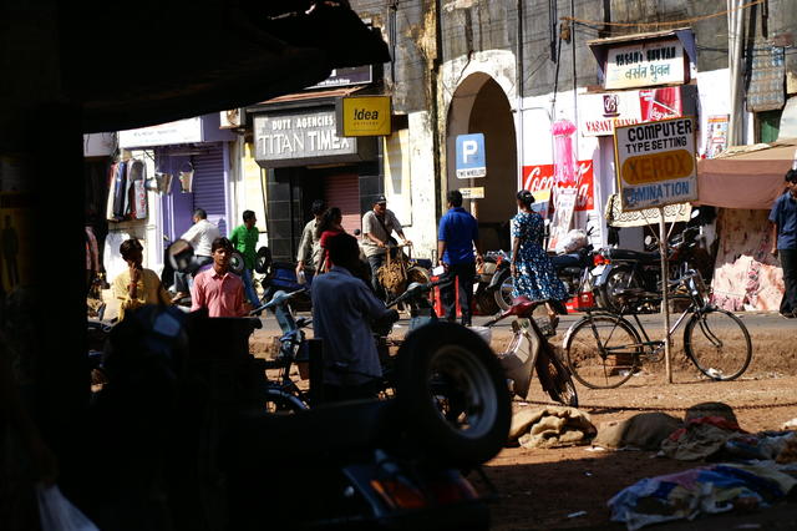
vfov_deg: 9.1
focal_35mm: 150
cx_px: 398
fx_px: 3319
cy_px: 266
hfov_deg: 13.7
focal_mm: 100
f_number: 5.6
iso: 200
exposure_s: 1/1250
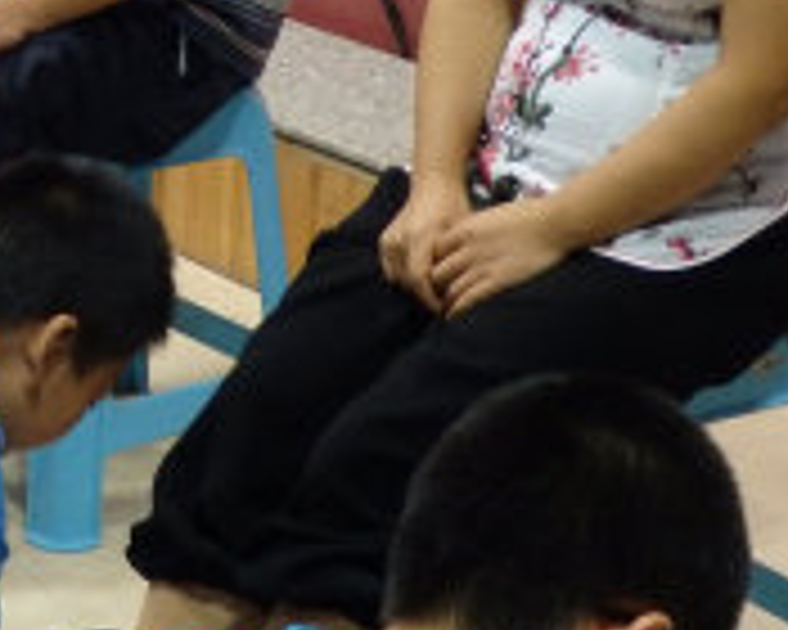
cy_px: -34
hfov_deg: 14.0
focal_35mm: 134
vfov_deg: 11.4
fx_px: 3125
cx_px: -113
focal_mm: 8.9
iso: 800
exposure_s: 1/40
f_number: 4
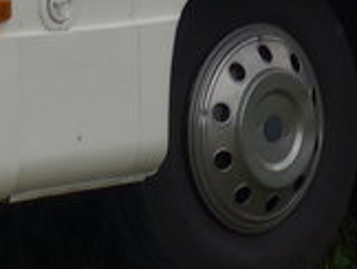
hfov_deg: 6.1
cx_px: 214
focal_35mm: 325
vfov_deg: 4.4
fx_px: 3357
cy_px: -494
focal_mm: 9
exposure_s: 1/500
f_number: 2.8
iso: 80
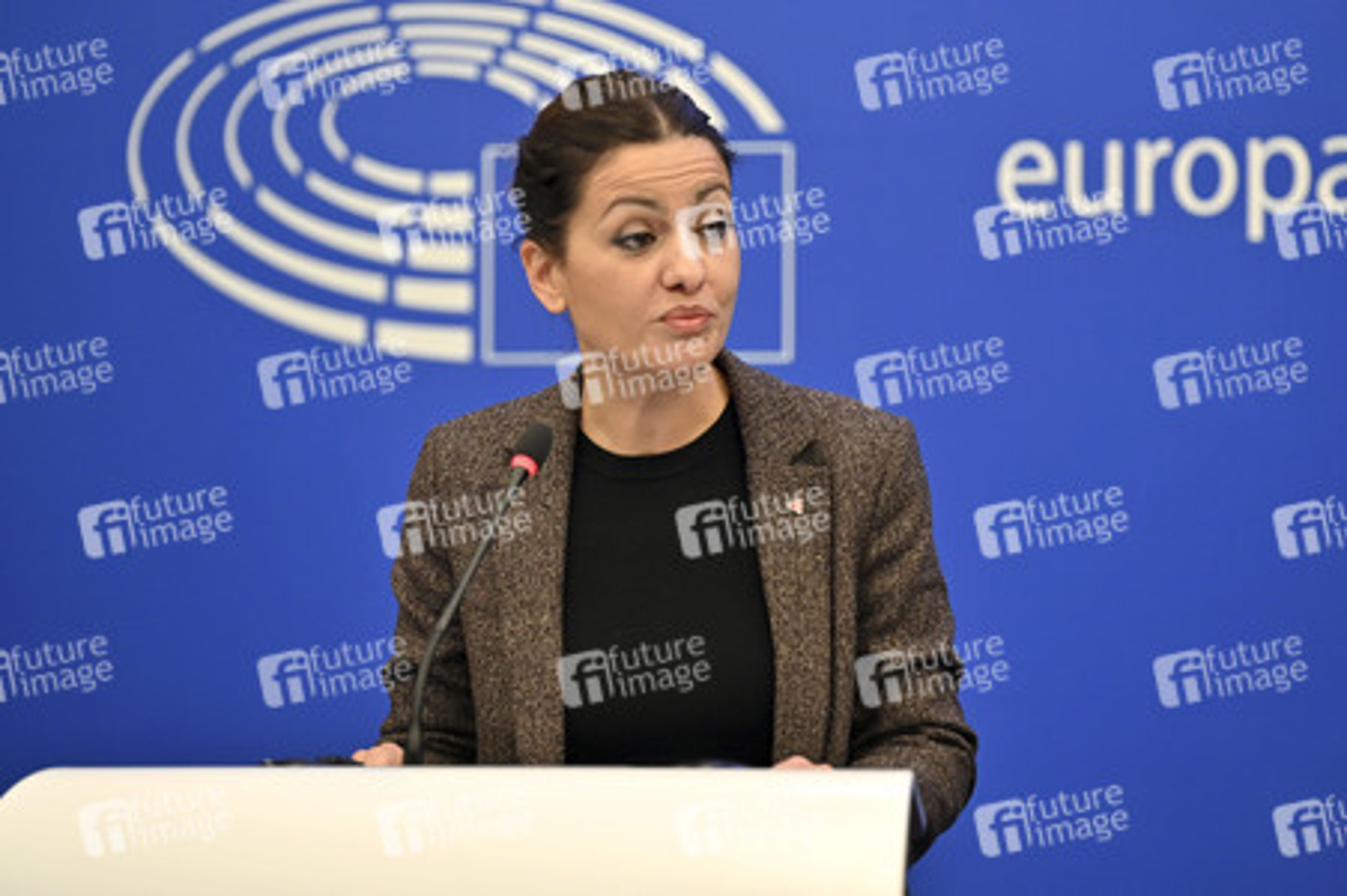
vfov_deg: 9.4
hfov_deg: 14.2
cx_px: 674
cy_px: 448
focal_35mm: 145
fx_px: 5421
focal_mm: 145
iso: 640
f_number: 2.8
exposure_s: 1/160
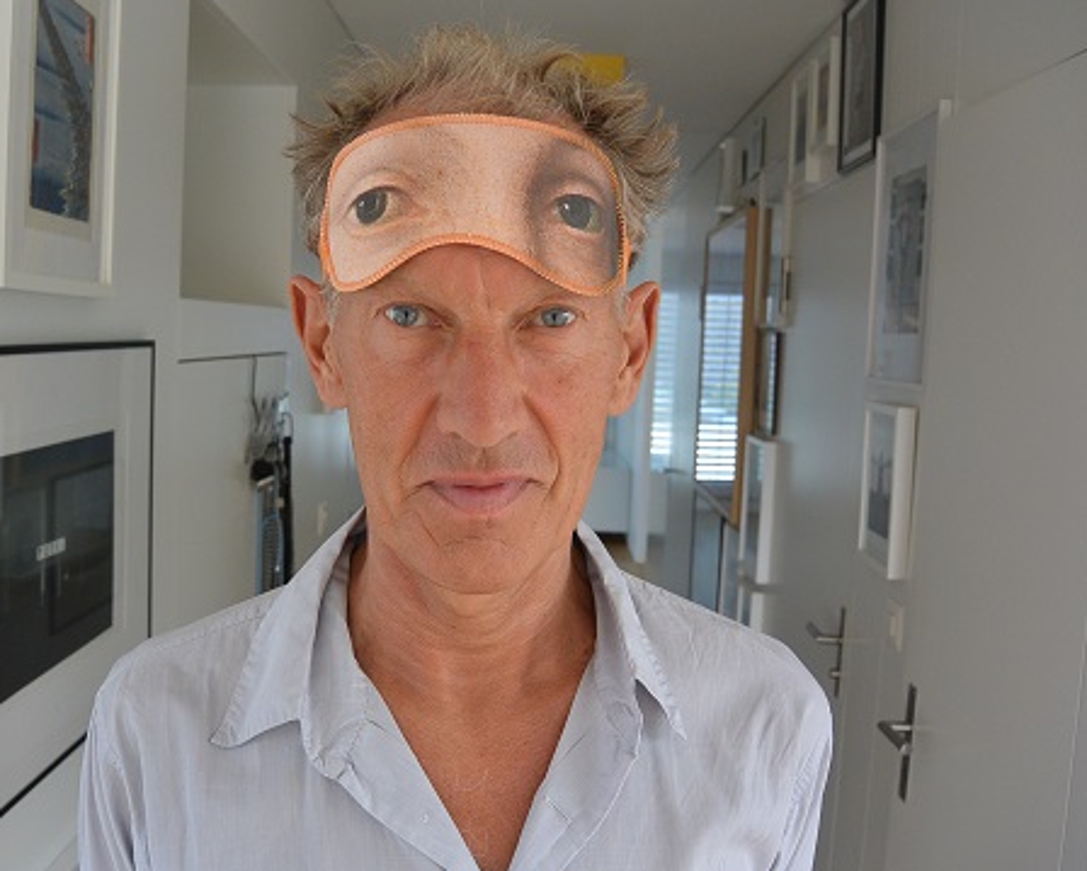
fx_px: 1191
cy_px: 425
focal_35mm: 37
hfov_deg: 49.0
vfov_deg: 40.2
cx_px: 484
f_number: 3.8
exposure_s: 1/125
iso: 400
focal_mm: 12
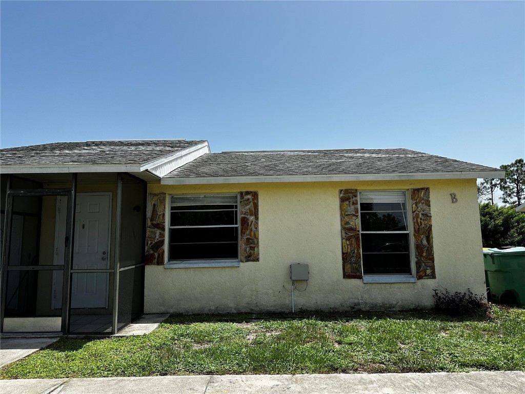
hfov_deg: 71.6
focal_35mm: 24
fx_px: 364
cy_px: 197
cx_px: 262
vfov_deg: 56.8
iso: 80
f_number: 1.78
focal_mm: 6.86
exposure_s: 1/5000
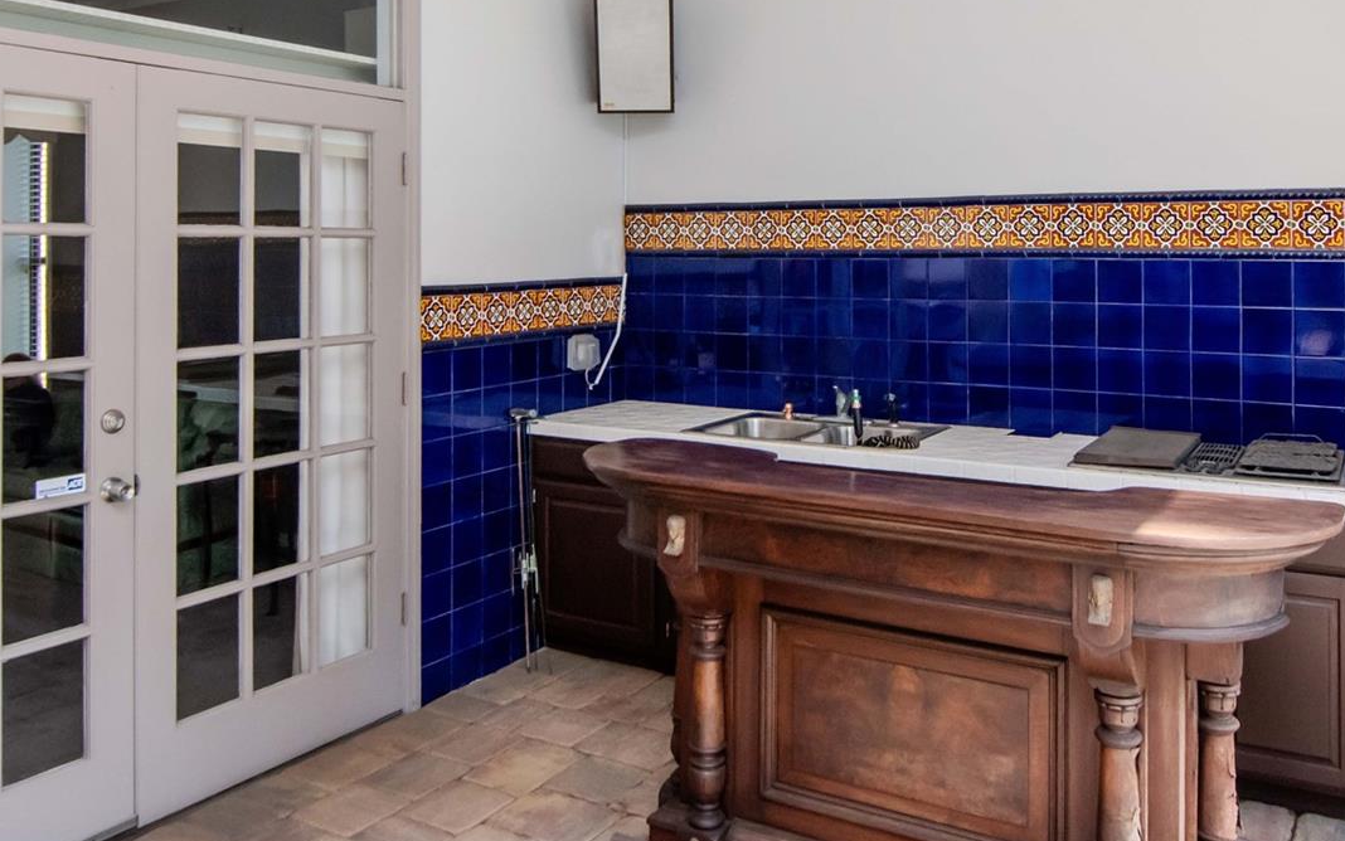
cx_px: 746
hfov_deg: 63.1
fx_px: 1091
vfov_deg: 41.0
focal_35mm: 30
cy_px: 212
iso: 1000
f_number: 10
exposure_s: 1/160
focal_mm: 13
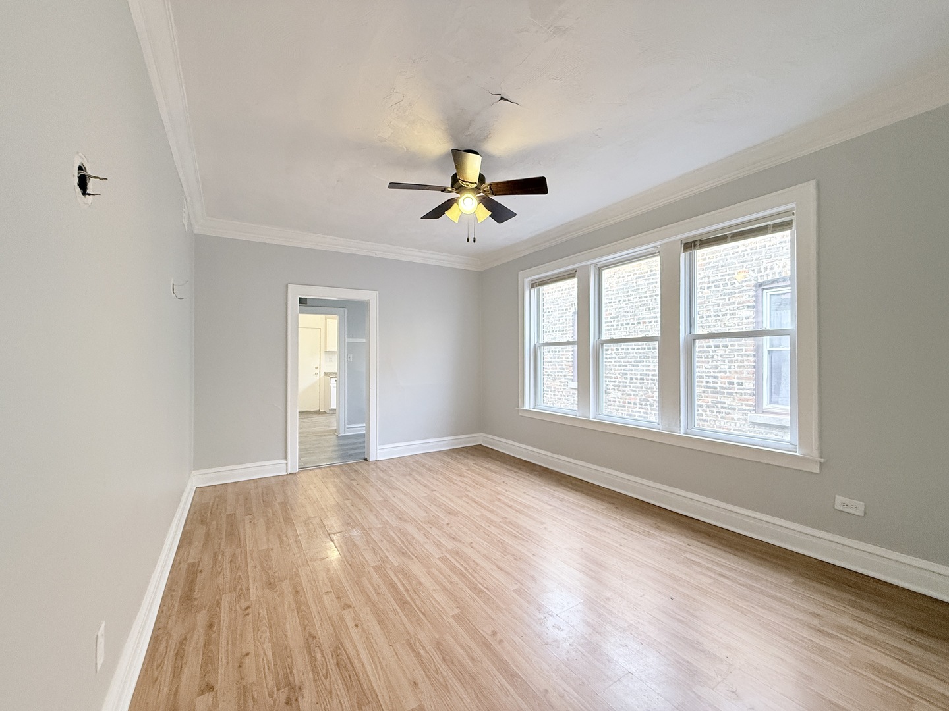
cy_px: 356
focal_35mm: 14
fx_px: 384
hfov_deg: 102.1
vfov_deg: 85.7
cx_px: 474
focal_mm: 2.22
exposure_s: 1/120
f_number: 2.2
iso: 320
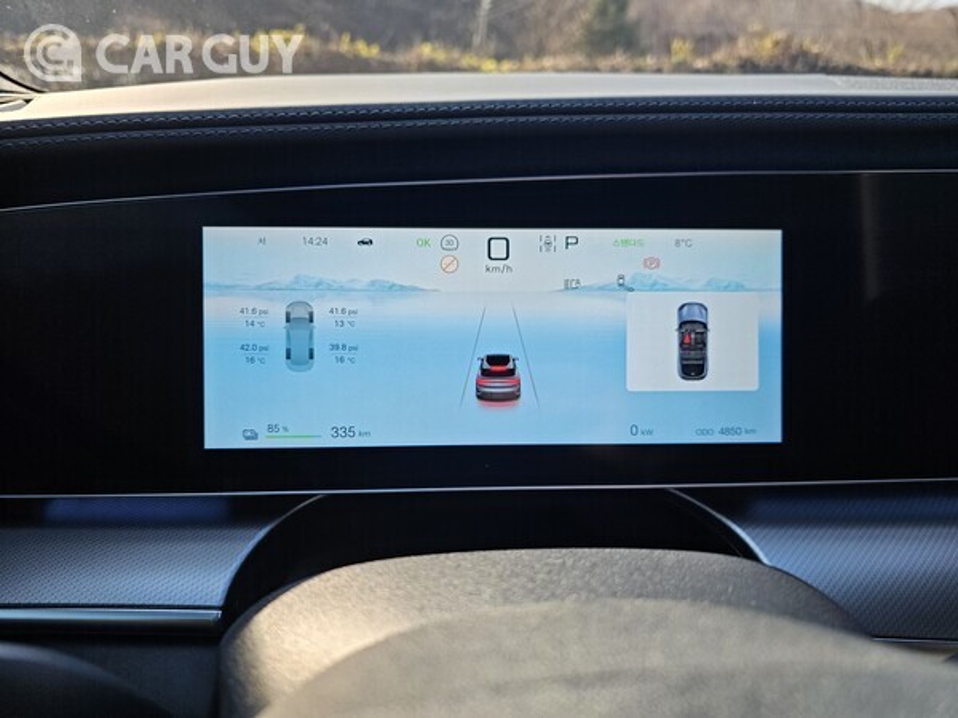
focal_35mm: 23
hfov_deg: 73.9
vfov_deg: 58.9
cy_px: 359
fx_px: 637
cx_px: 479
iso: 32
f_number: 1.7
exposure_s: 1/120
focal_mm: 6.3
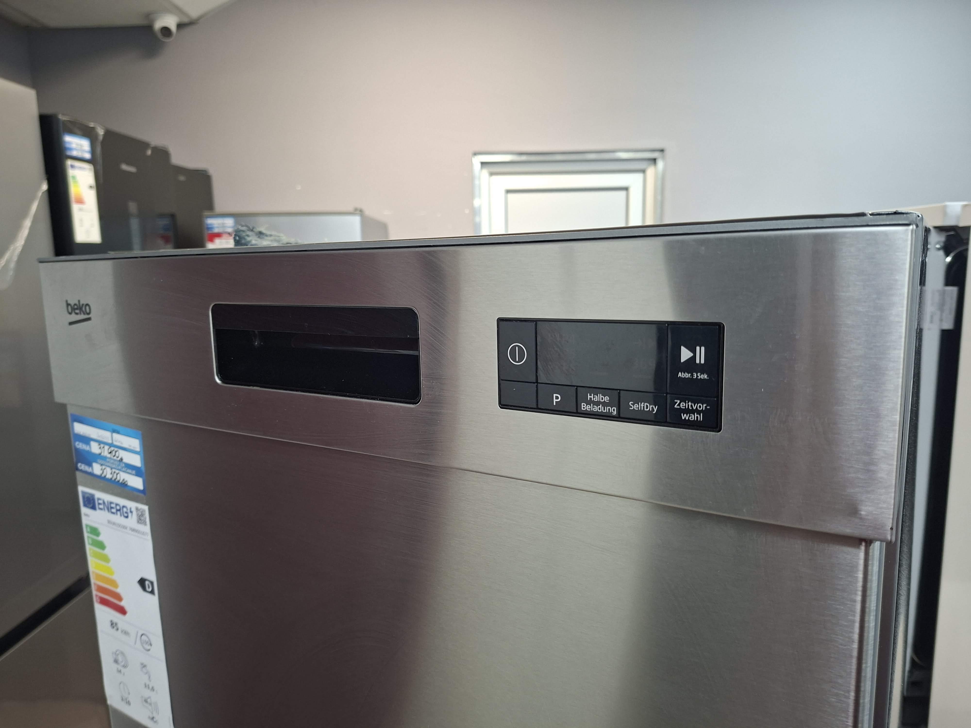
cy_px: 364
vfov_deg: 58.9
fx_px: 645
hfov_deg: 73.9
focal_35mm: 23
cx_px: 486
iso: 250
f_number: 1.8
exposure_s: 1/33
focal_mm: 5.54
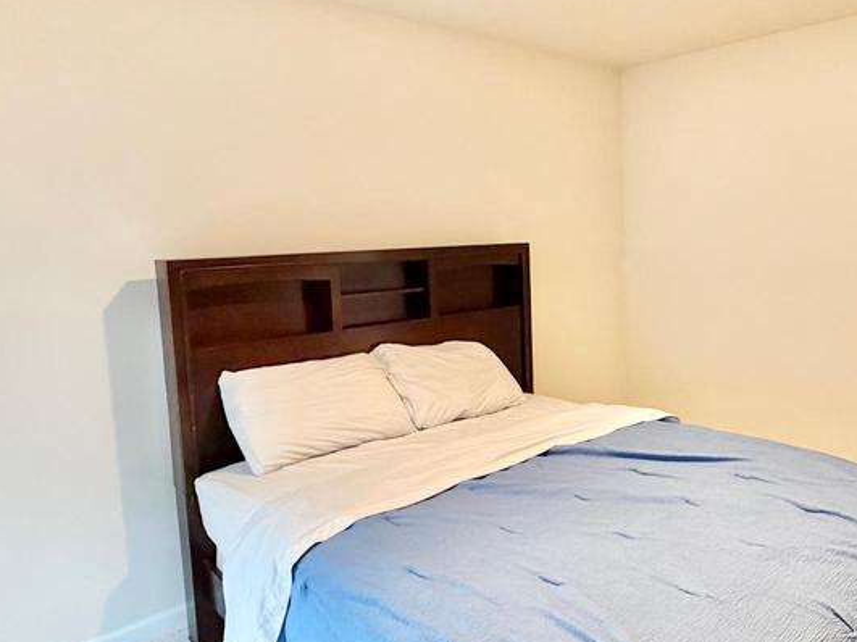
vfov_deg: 51.3
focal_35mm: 27
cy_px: 292
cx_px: 587
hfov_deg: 63.3
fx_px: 668
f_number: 2.2
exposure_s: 1/60
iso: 400
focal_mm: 2.22
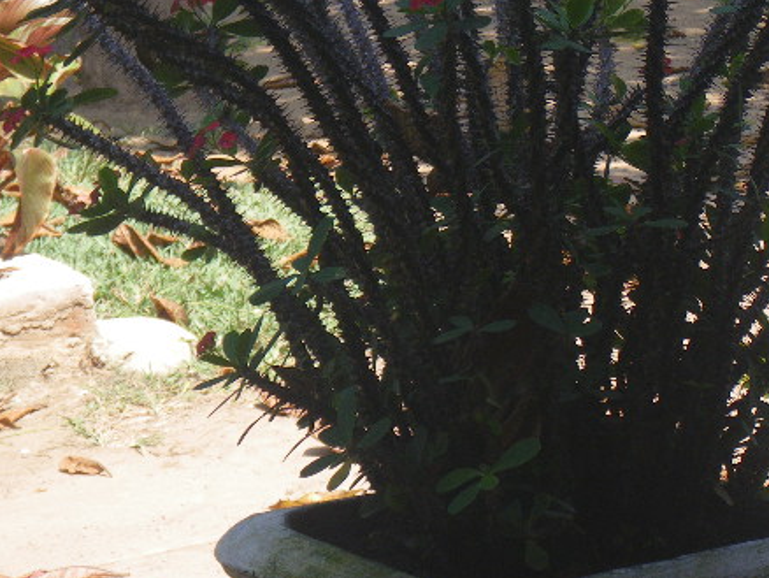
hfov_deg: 10.8
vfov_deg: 8.1
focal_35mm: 183
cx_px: 466
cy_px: 70
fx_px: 4068
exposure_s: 1/125
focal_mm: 16.7
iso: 64
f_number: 5
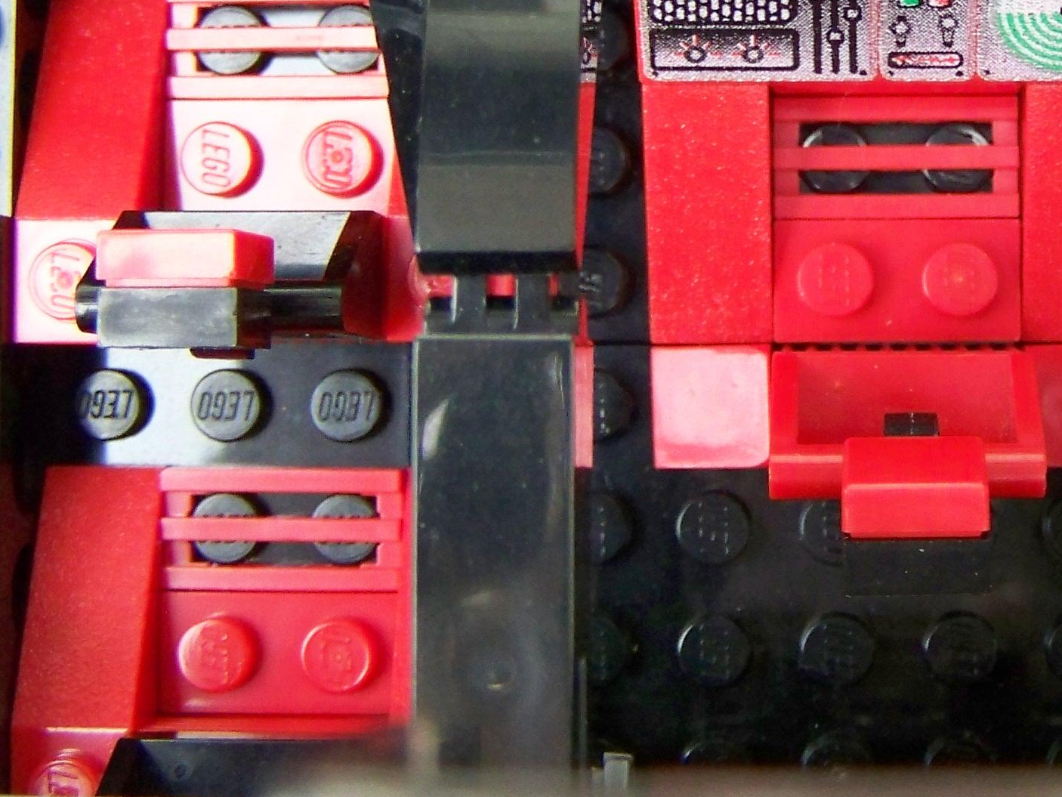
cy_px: 90
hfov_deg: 23.1
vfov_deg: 17.5
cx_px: 912
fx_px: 2547
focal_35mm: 83
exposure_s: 1/60
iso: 200
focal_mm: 6.3
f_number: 2.8
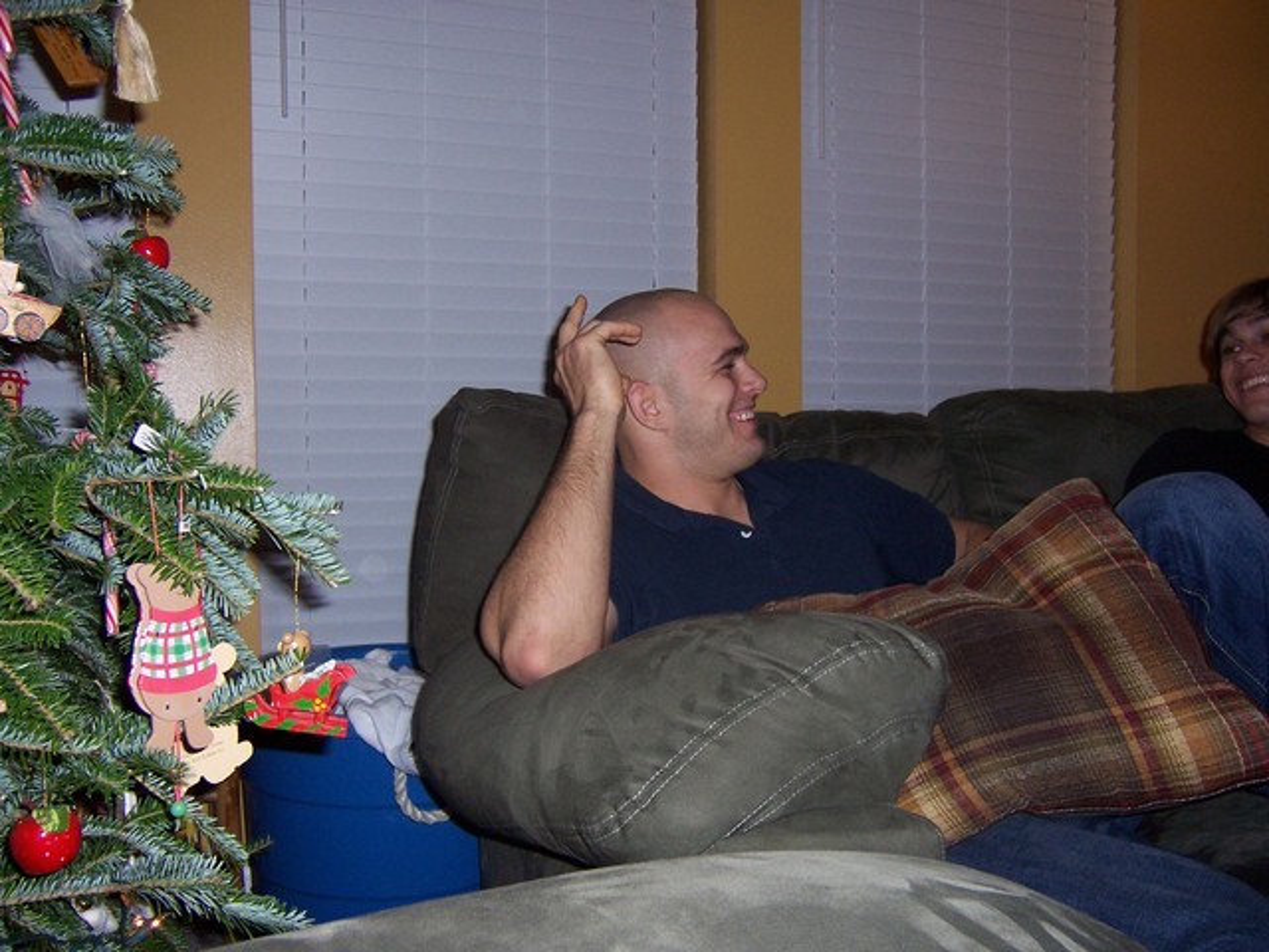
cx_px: 634
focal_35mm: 33
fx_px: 1210
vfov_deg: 42.9
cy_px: 476
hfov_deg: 55.4
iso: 140
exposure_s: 1/60
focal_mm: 5.5
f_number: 2.8
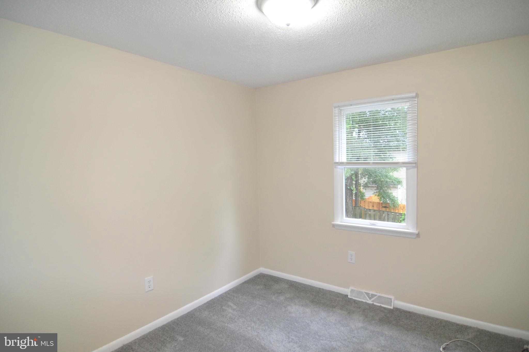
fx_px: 264
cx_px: 264
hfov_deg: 90.0
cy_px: 176
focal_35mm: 18
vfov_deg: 67.4
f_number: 4
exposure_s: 1/60
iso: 800
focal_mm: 12
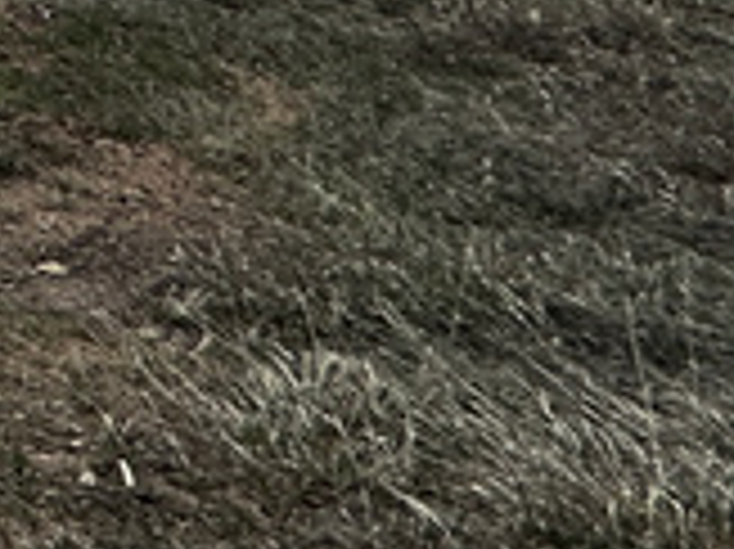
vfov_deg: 12.4
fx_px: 1865
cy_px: -850
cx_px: -1549
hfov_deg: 11.0
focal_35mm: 88
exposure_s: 1/7813
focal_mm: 2.22
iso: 40
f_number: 2.2
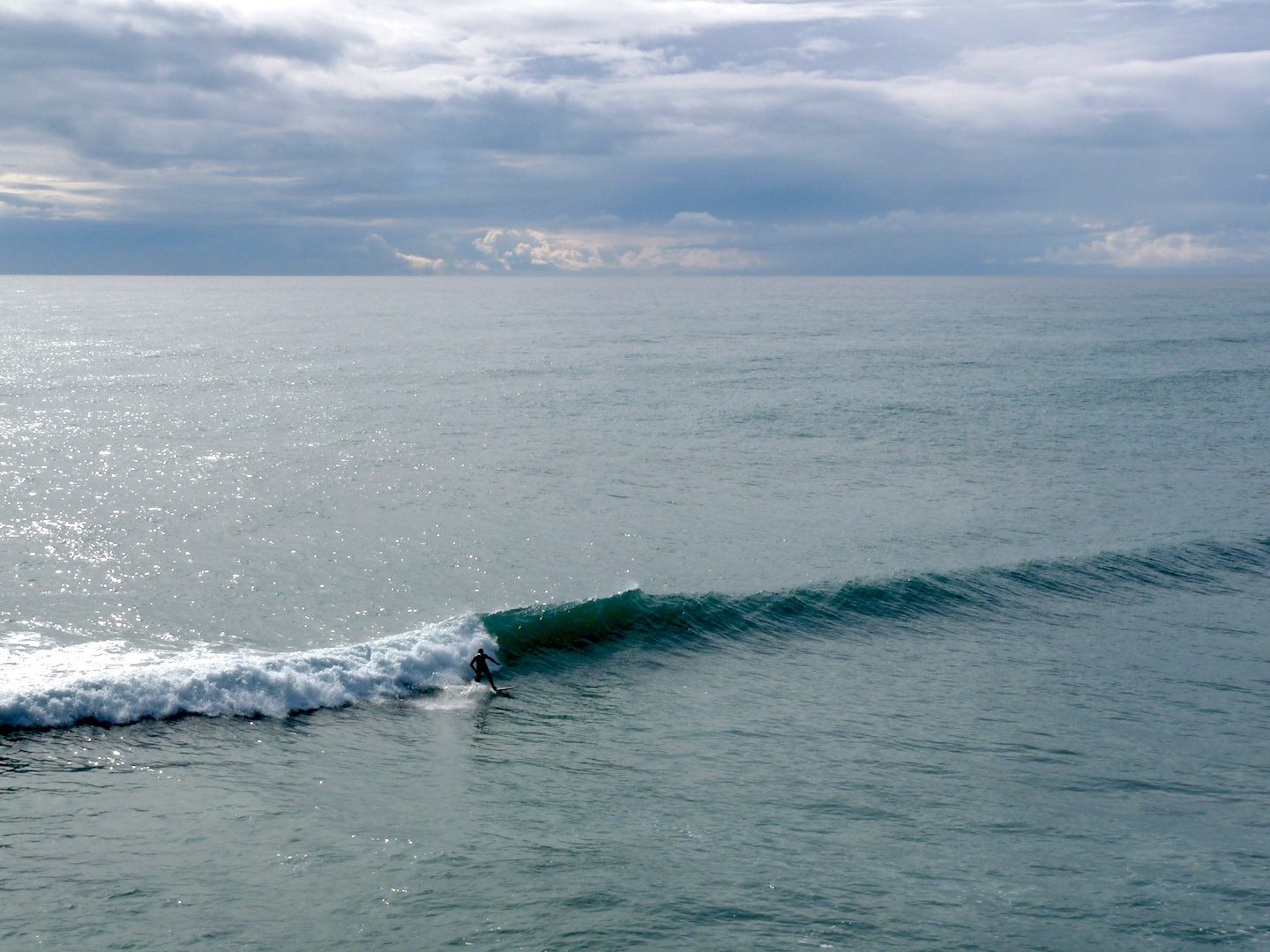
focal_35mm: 65
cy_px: 476
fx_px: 2385
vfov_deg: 22.6
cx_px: 635
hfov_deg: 29.8
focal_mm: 11.5
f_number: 8
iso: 100
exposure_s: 1/640
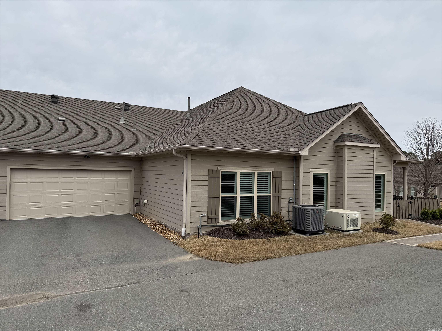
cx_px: 221
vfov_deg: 56.8
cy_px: 166
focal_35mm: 24
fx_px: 306
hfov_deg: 71.6
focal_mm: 6.76
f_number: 1.78
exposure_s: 1/6711
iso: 80
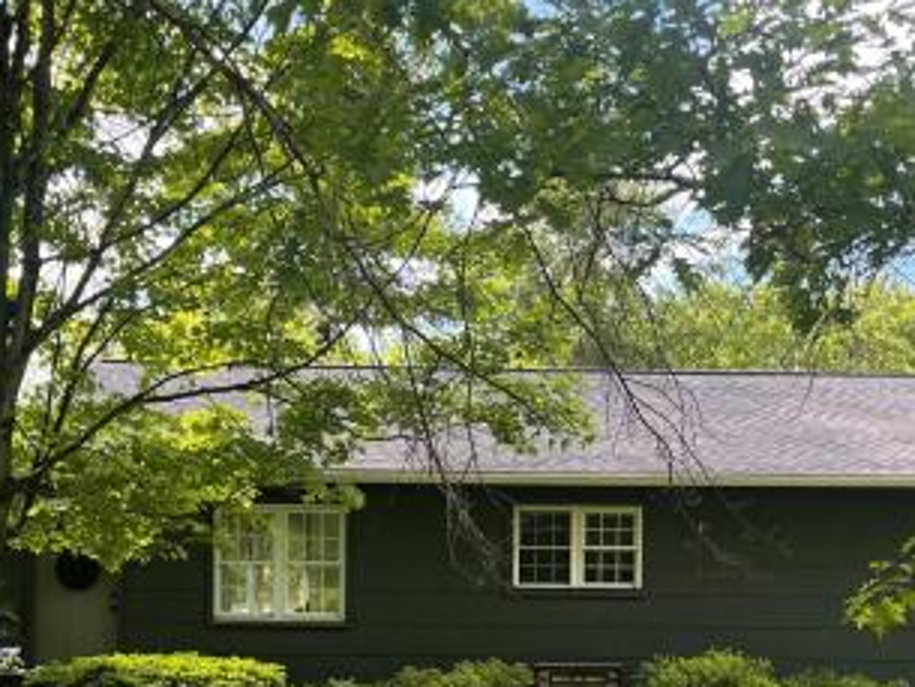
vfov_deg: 24.0
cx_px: 462
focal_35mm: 59
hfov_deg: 32.7
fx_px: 1560
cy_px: 651
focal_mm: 5.1
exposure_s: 1/436
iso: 32
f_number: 1.6
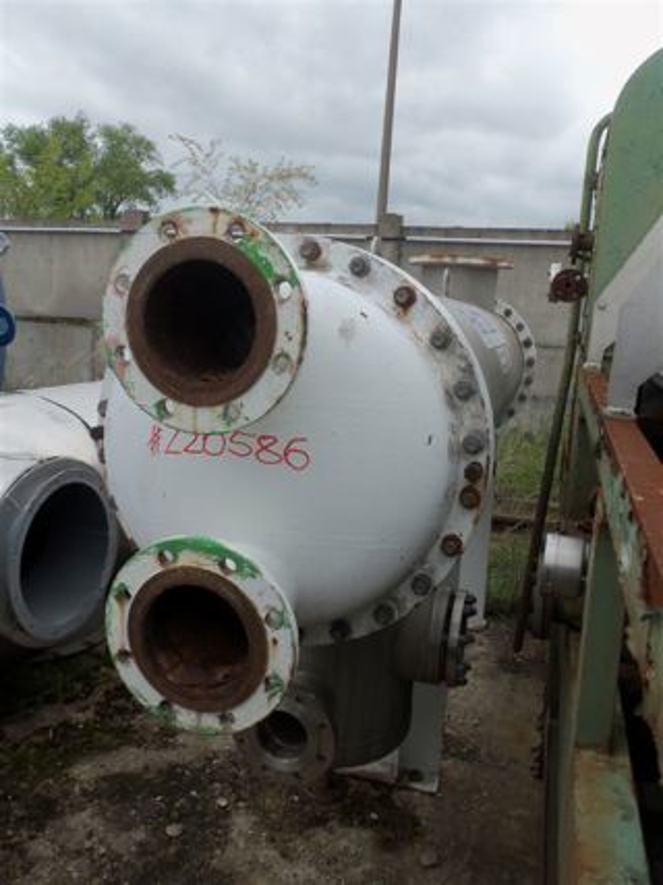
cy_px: 442
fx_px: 715
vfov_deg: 63.5
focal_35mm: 28
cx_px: 332
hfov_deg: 49.7
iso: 64
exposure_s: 1/320
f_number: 3.3
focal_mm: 5.1
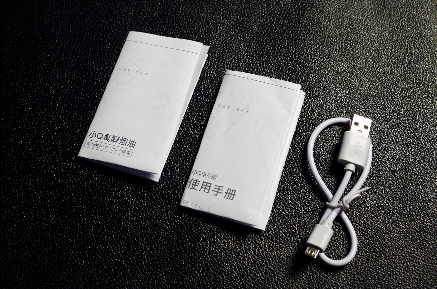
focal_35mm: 52
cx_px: 218
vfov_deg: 25.9
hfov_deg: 38.3
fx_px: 630
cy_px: 144
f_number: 5
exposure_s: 1/40
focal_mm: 35
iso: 800
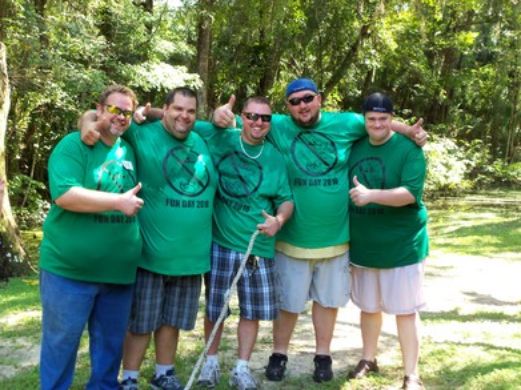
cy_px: 195
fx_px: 722
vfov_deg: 30.3
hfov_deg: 39.7
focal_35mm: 48
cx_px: 260
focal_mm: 8.7
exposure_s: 1/30
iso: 80
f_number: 3.9
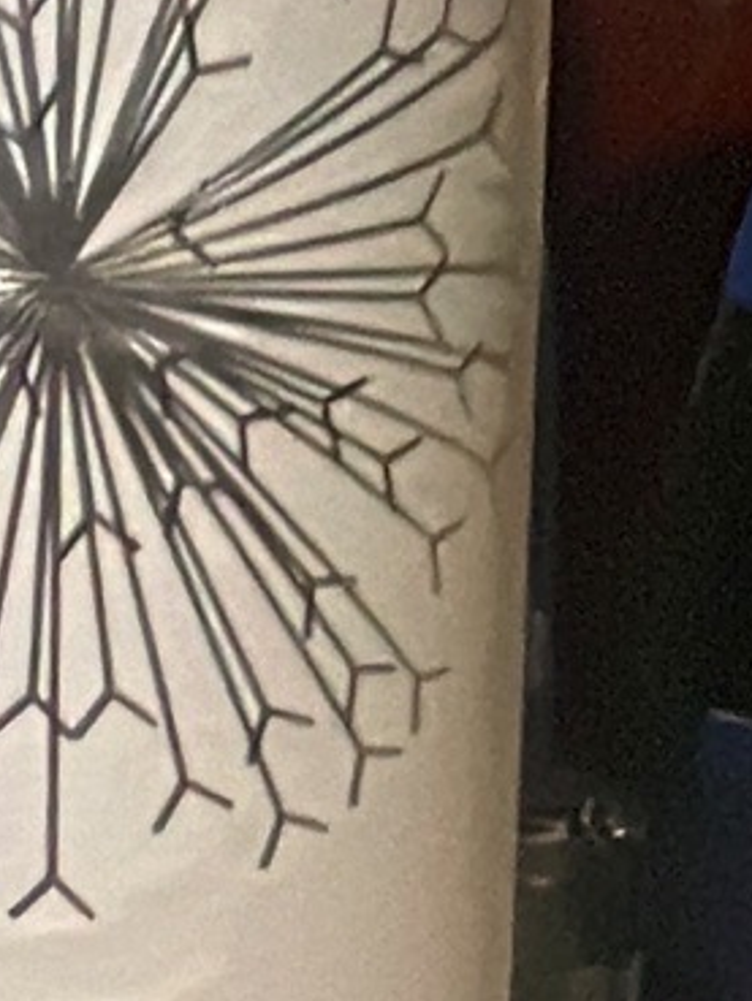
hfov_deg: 27.3
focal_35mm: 52
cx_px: 117
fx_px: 1505
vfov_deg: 36.2
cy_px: 708
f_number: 2.4
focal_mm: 1.54
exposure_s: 1/60
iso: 640
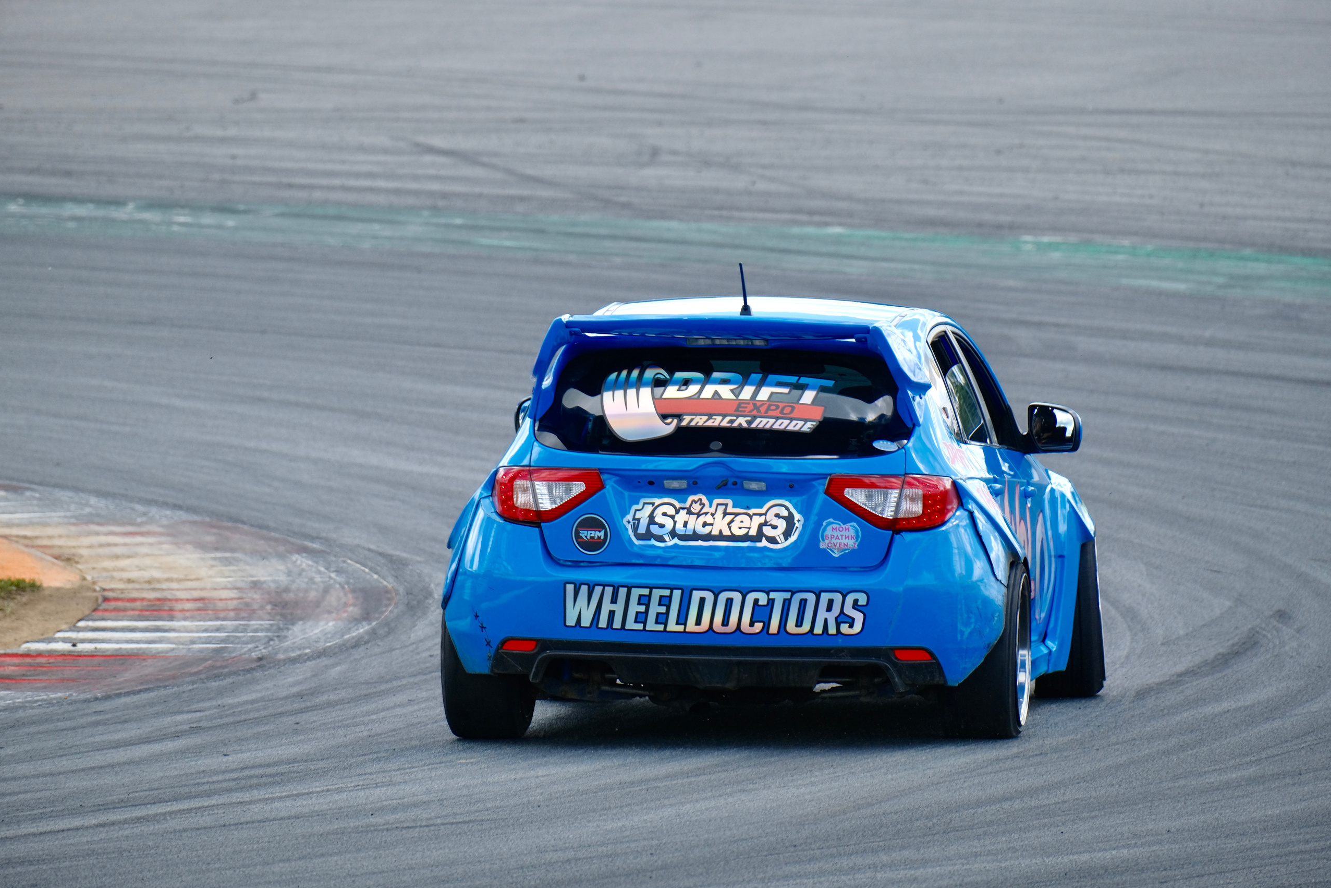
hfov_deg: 5.7
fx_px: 13346
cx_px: 666
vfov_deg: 3.8
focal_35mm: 361
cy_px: 445
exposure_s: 1/640
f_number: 5.6
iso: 320
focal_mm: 239.8
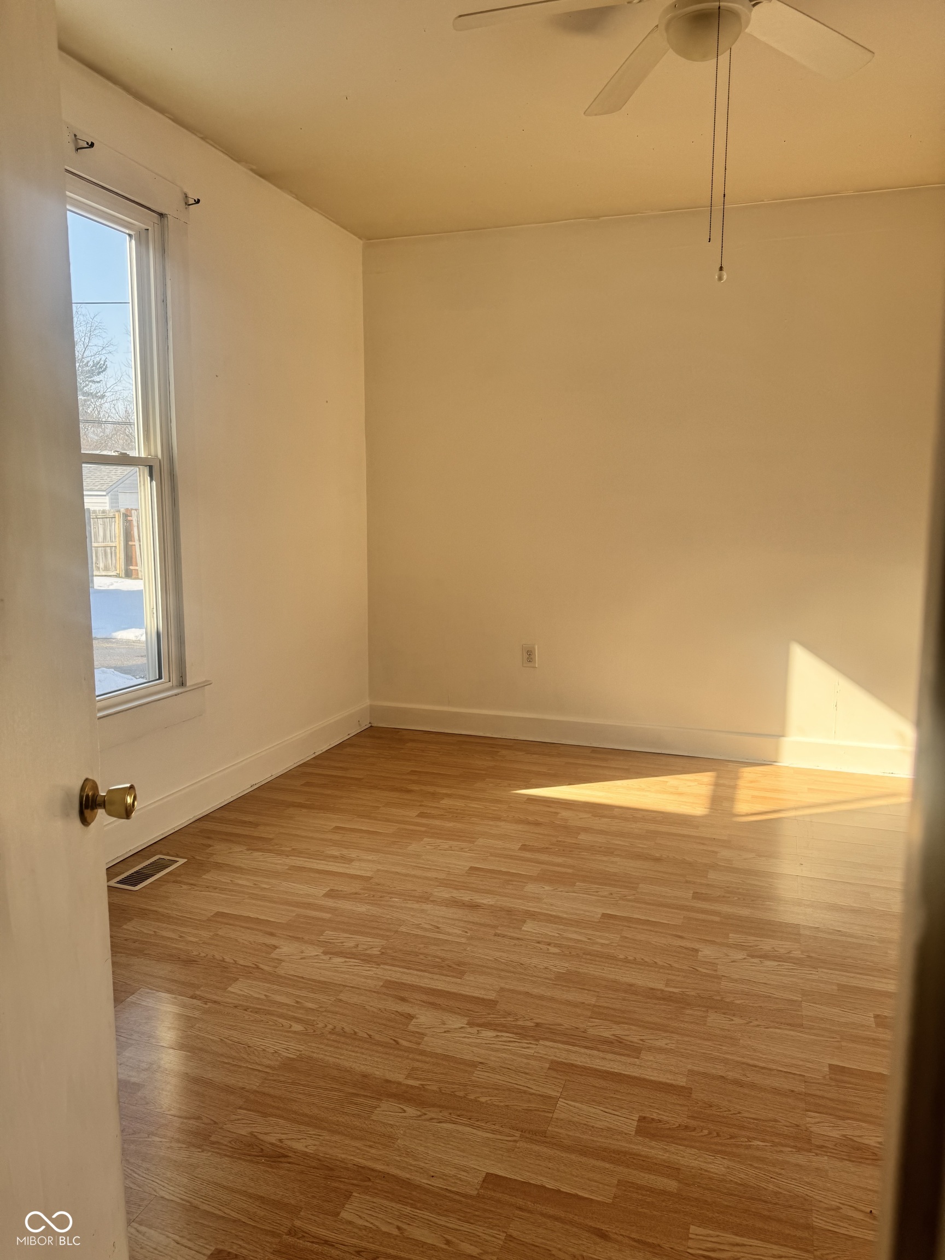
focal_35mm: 24
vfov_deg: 71.6
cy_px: 630
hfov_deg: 56.8
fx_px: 874
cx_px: 472
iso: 80
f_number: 1.78
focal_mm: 6.76
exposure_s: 1/518
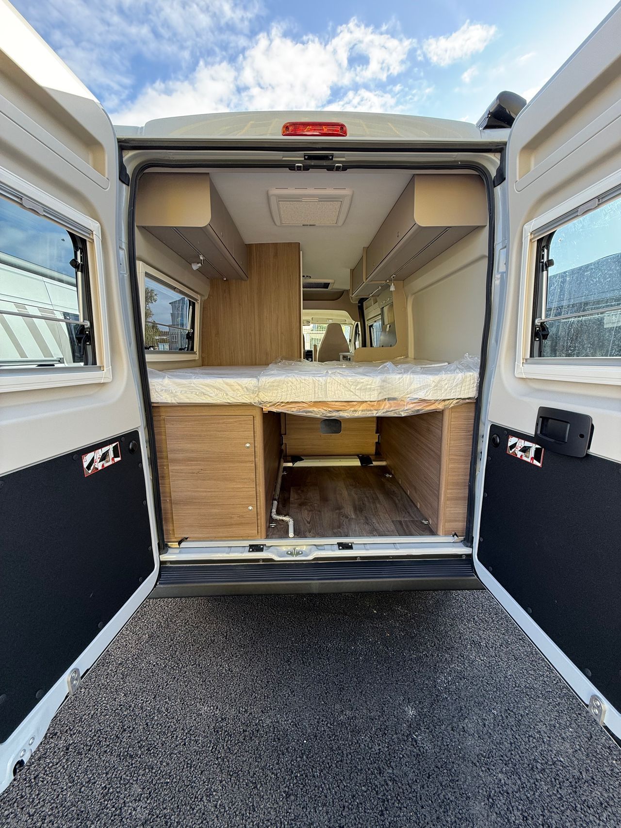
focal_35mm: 14
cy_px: 414
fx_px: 335
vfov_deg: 102.1
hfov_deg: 85.7
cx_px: 310
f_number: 2.2
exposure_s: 1/99
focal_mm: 2.22
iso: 40
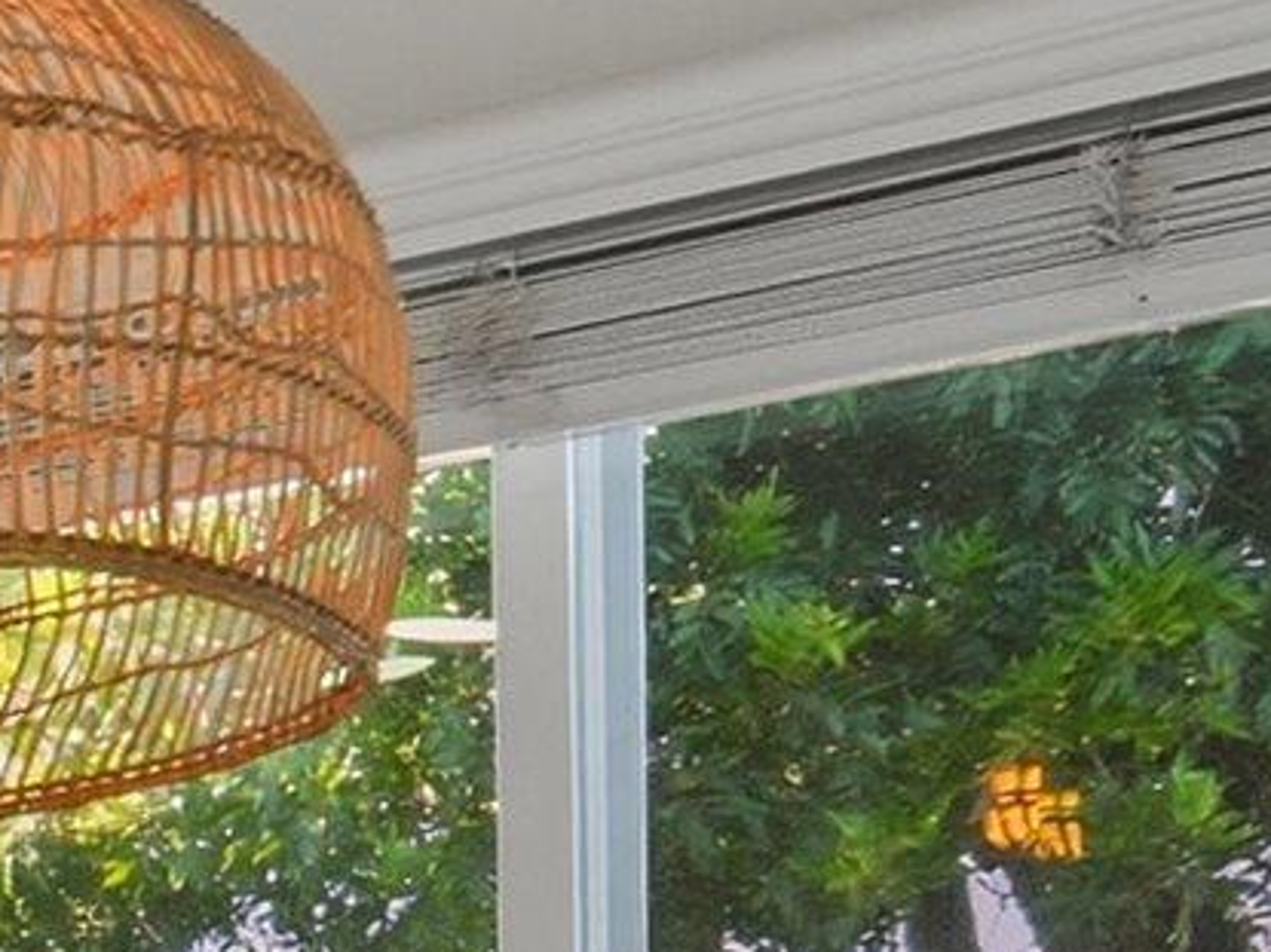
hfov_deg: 11.2
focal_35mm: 114
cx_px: -2475
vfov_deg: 12.2
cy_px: 1583
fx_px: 4185
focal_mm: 16
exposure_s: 1/80
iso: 500
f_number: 11
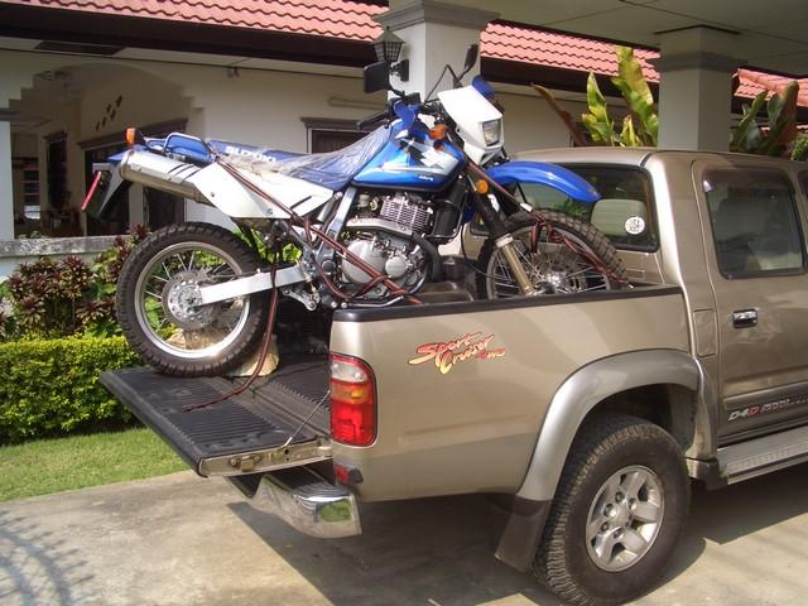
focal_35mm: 35
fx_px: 817
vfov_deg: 40.7
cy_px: 303
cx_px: 404
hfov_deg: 52.6
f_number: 4.3
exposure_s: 1/200
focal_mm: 5.8
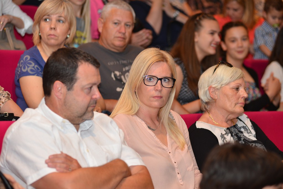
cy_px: 94
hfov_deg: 17.1
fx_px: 944
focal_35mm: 120
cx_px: 142
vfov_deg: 11.4
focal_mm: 120
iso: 1250
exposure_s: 1/160
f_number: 3.5
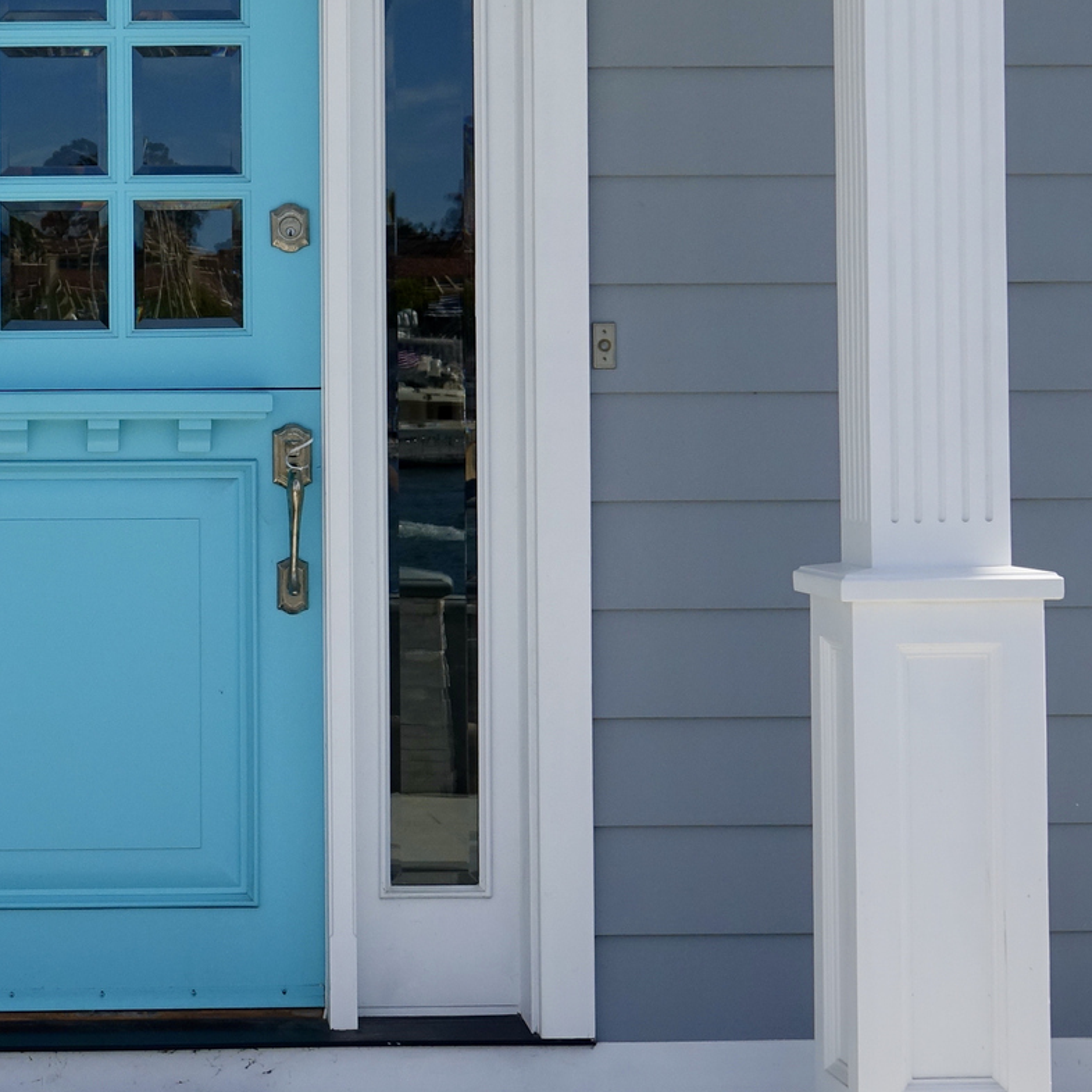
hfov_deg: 18.2
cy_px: 445
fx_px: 3355
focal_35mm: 94
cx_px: 106
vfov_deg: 18.5
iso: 100
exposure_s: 1/800
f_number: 4
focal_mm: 15.17
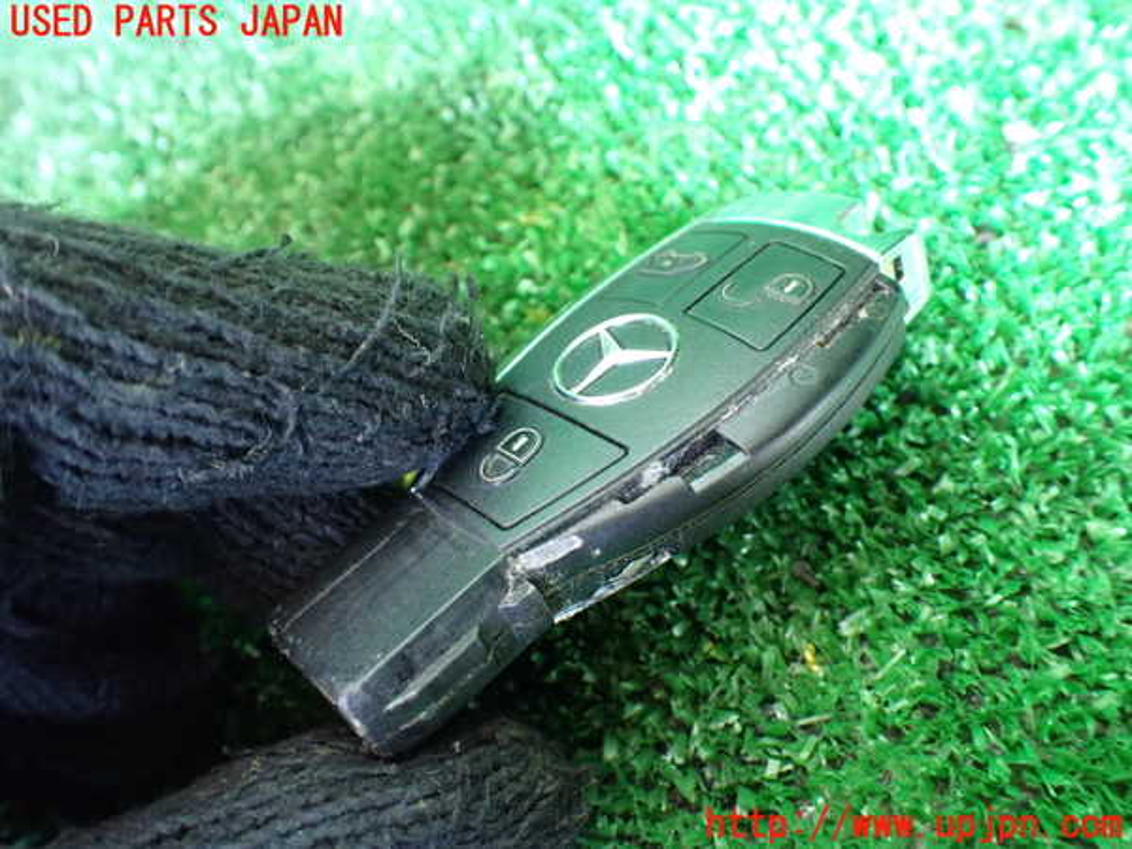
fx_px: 981
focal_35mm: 30
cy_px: 424
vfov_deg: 46.8
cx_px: 566
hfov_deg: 60.0
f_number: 2.3
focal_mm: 5.4
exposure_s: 1/30
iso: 800
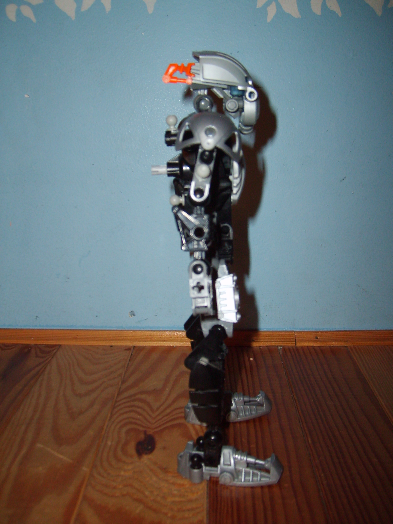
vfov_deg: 51.3
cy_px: 257
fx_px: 545
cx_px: 200
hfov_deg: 39.7
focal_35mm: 36
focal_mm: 5.8
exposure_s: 1/45
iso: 100
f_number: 2.8
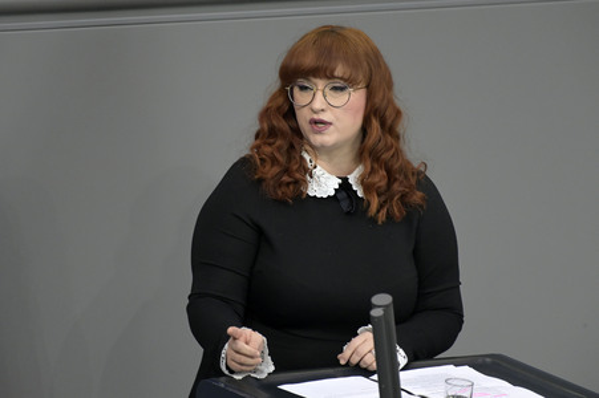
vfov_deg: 2.7
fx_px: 8313
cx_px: 300
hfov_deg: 4.1
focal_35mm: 500
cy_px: 199
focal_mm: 500
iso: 5000
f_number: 5.6
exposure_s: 1/400
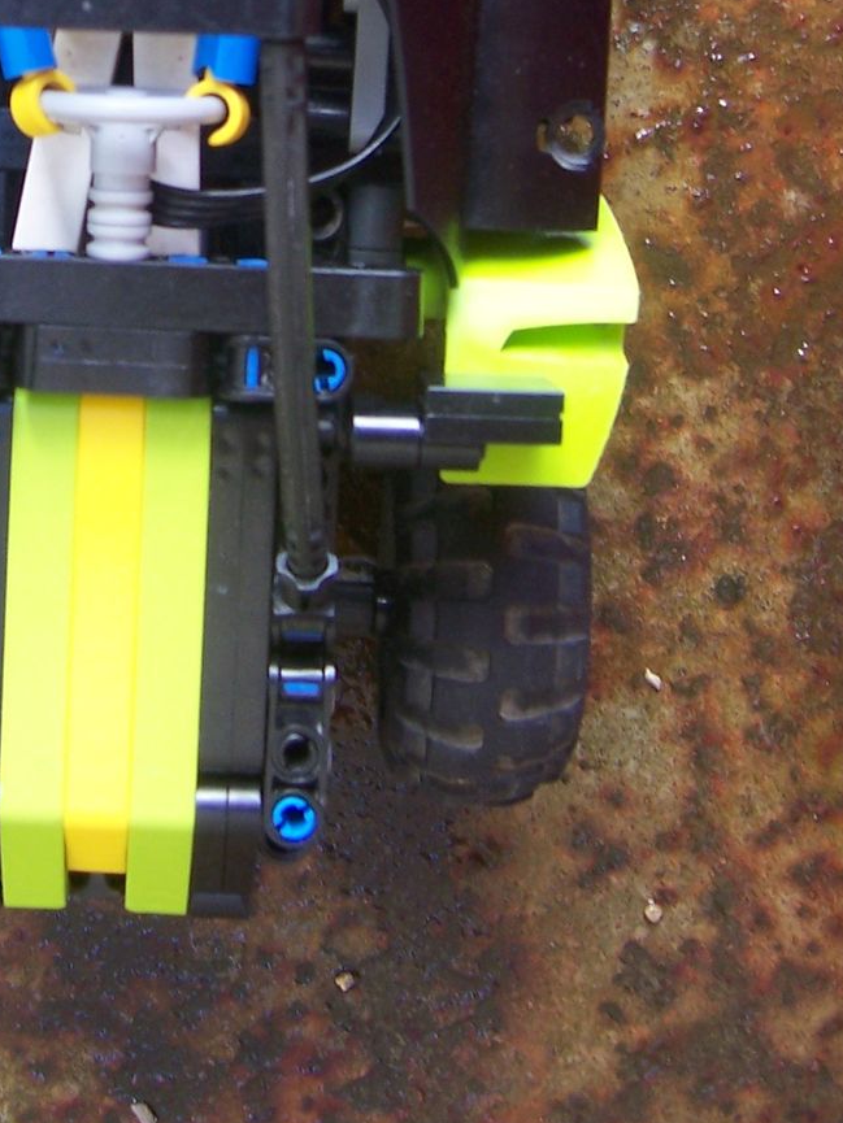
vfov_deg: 26.2
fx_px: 2305
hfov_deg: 20.3
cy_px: 40
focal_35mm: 71
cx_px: 95
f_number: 3
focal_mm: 6
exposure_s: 1/30
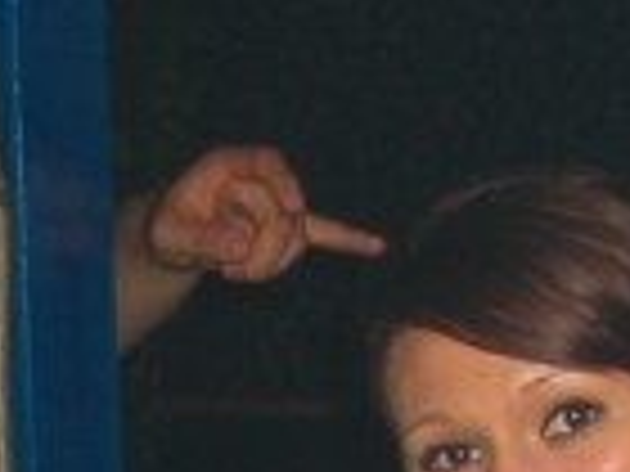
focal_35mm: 163
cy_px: 787
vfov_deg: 8.8
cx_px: 369
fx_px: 2967
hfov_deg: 12.1
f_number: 2.8
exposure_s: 1/60
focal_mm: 7.9
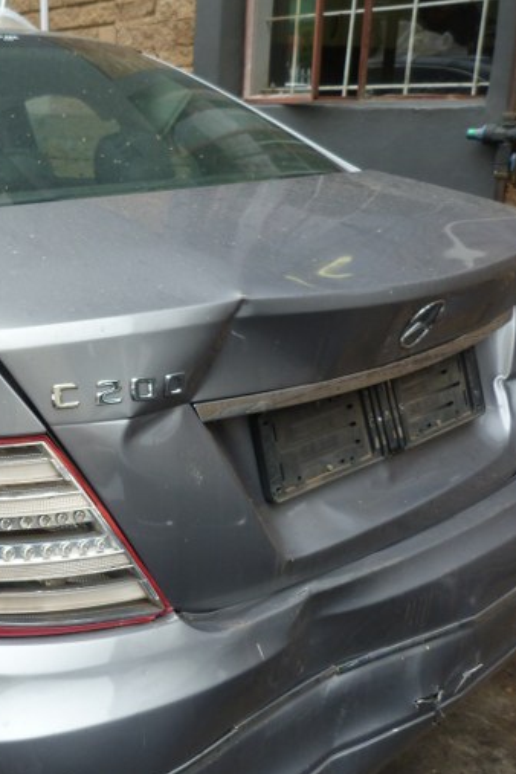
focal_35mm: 41
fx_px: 881
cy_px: 397
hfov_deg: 30.8
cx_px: 26
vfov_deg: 47.4
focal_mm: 4.5
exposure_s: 1/125
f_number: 2.8
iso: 80
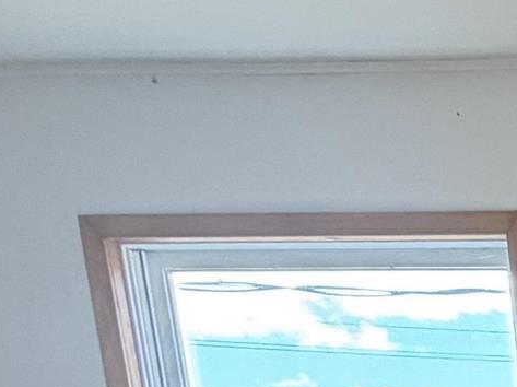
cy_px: 953
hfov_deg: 15.5
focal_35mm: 91
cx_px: 1130
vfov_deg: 12.4
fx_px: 1358
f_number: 2.2
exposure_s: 1/121
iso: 100
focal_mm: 2.22
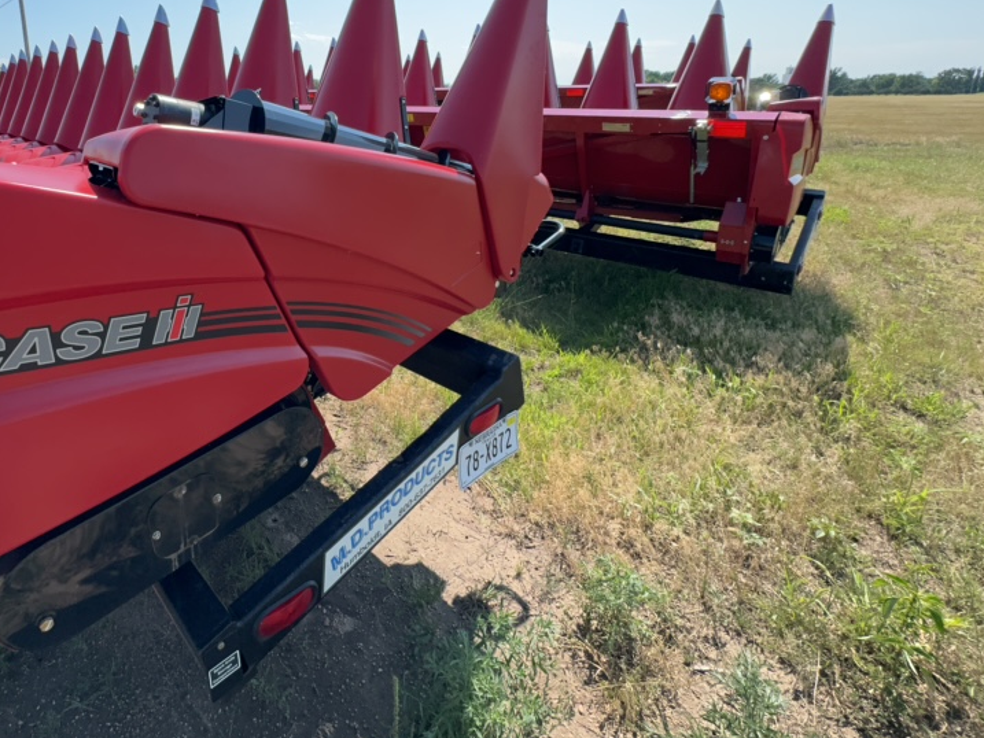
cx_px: 307
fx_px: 569
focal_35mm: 20
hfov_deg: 78.4
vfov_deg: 63.8
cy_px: 229
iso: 40
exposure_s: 1/895
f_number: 2.2
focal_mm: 2.22
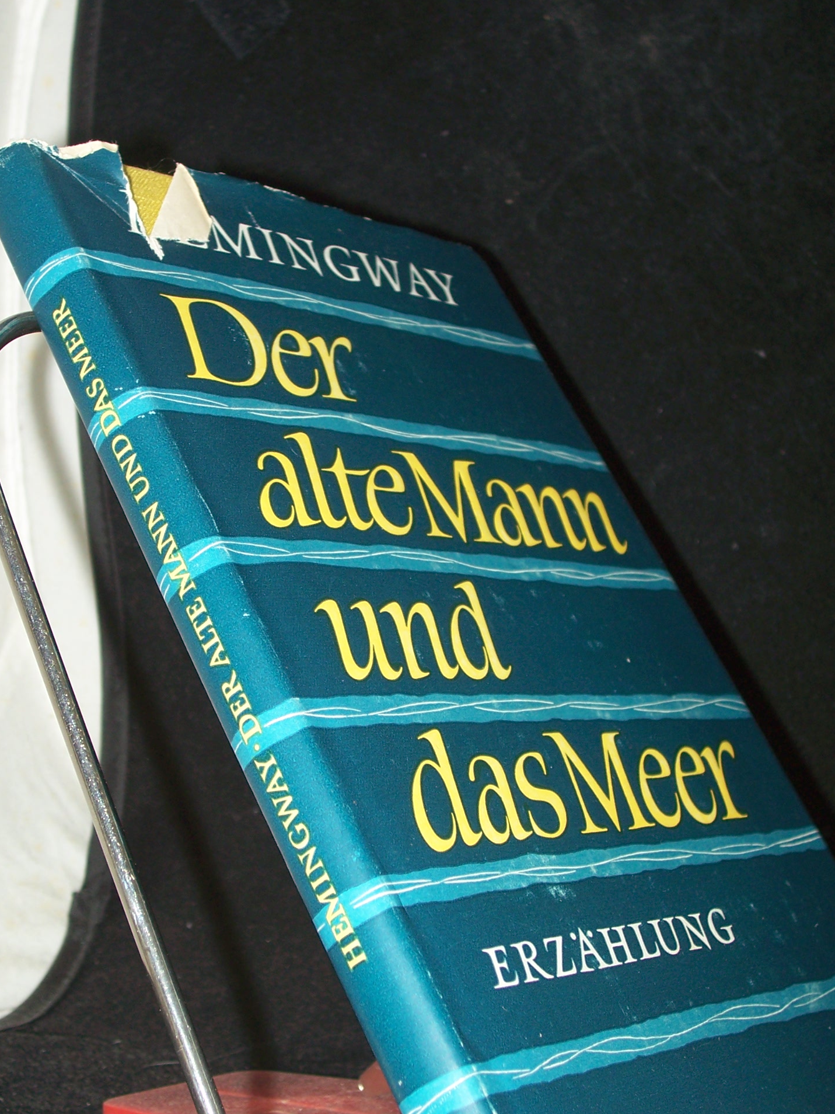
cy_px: 590
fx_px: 2058
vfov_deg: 30.3
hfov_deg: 22.9
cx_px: 334
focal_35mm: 64
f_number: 3.2
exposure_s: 1/80
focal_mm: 8.7
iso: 80
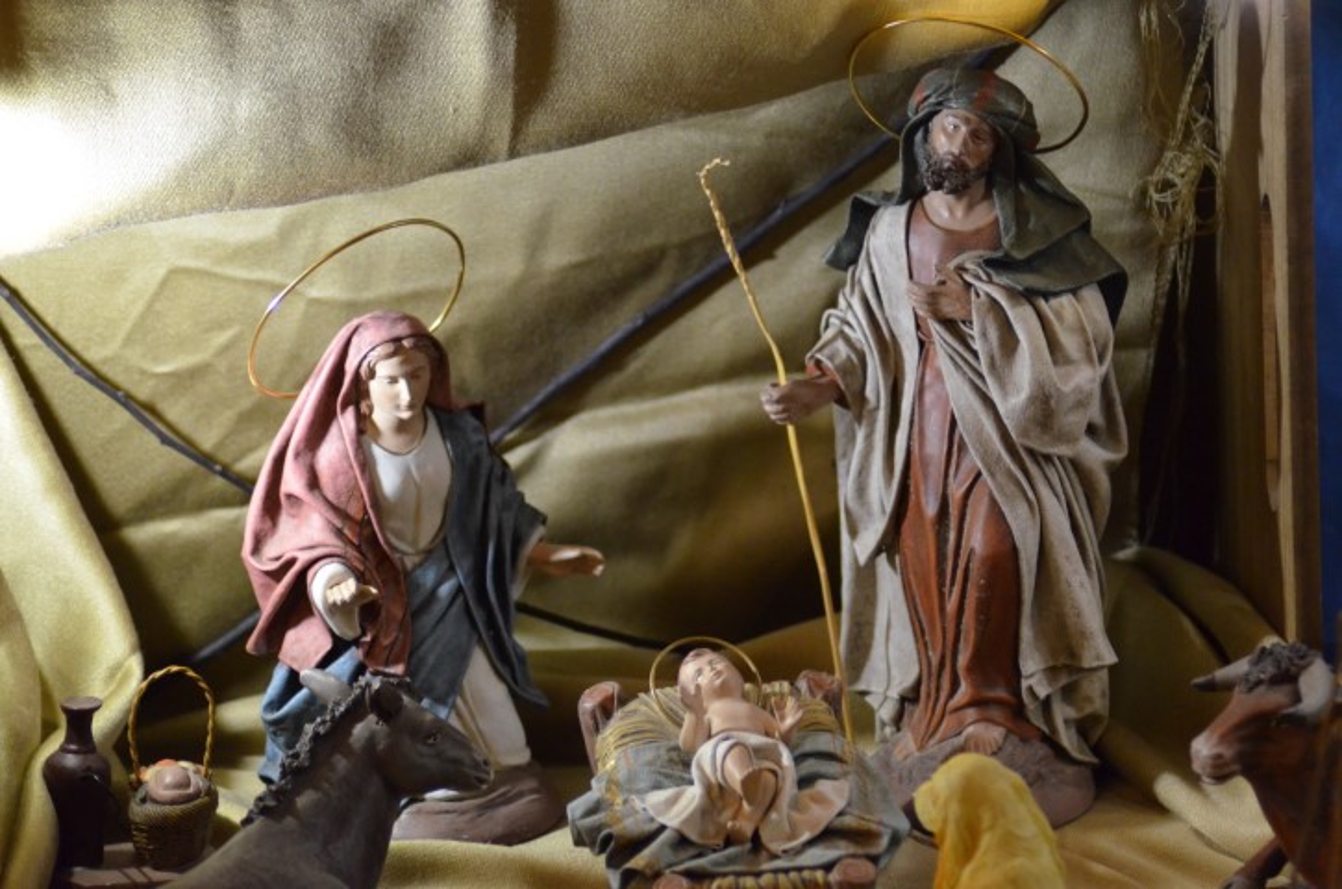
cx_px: 671
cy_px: 444
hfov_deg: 13.1
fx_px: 5858
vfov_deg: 8.7
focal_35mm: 158
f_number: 4.2
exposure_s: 1/100
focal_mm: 105
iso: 3200
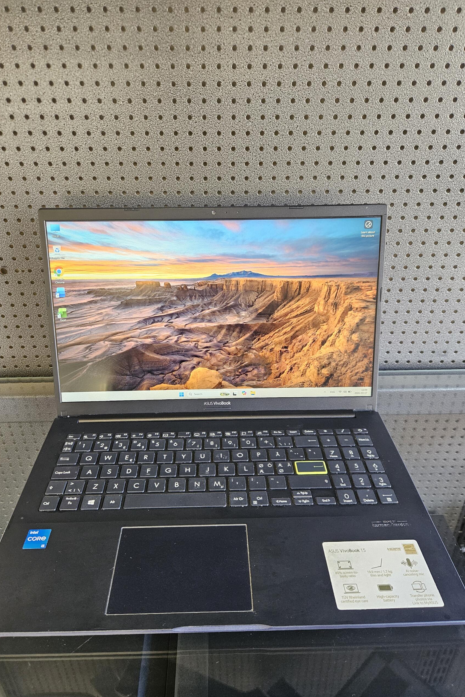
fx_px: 465
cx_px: 220
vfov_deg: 73.7
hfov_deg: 53.1
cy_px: 349
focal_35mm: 24
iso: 640
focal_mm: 5.4
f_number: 1.8
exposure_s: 1/100
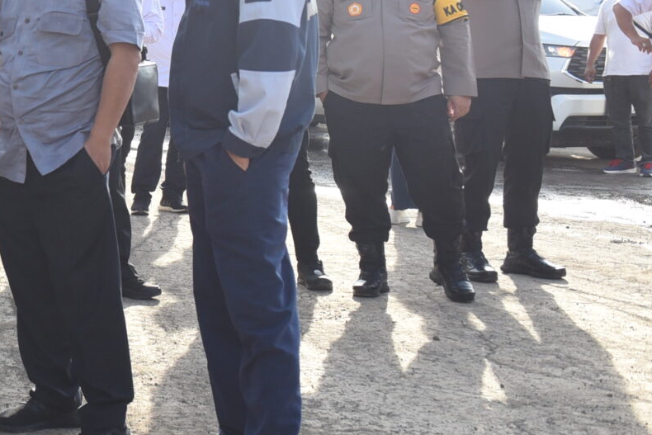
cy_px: 20
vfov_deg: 14.4
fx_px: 1703
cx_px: -319
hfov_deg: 19.1
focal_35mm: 94
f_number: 5
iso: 640
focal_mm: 29
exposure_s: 1/1250
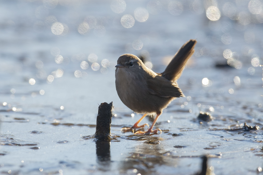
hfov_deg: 2.4
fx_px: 6206
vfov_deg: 1.6
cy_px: 88
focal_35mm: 850
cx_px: 132
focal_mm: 850
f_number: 6.3
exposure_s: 1/2500
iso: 1600
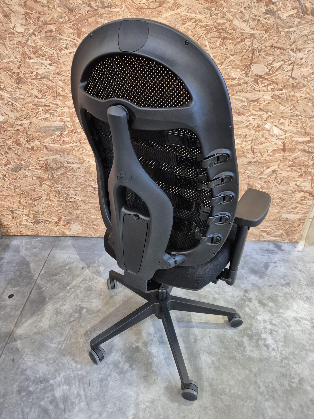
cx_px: 157
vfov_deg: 73.9
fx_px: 278
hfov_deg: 58.9
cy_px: 210
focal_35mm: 23
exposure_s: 1/100
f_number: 1.8
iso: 1250
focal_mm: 5.4
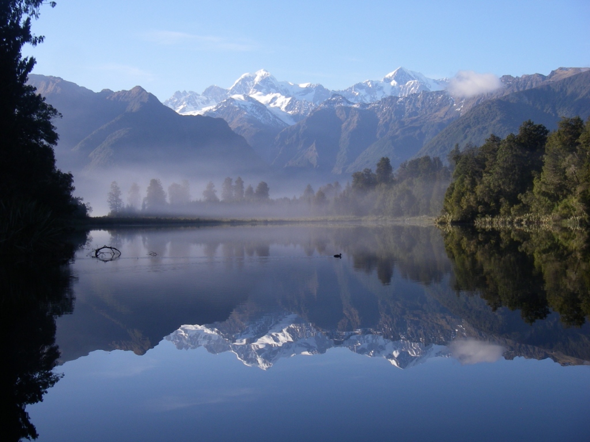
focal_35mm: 55
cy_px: 221
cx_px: 295
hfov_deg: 34.9
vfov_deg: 26.6
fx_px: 937
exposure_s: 1/125
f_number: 7.2
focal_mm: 9.2
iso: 80
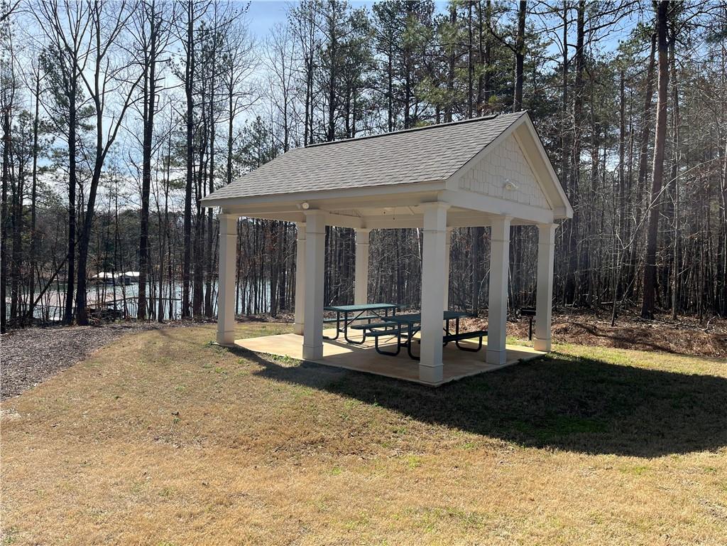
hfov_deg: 67.3
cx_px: 364
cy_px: 273
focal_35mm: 26
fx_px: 546
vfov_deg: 53.1
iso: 50
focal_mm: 5.1
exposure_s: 1/2632
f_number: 1.6
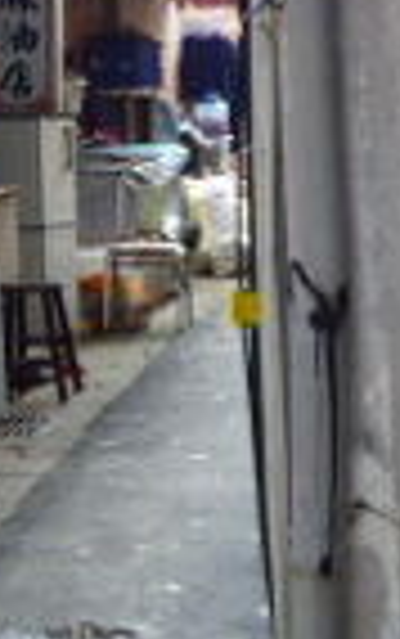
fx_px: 2106
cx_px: -265
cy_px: 20
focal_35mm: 121
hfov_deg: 10.4
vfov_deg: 16.9
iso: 80
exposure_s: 1/50
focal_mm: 4.5
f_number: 2.8
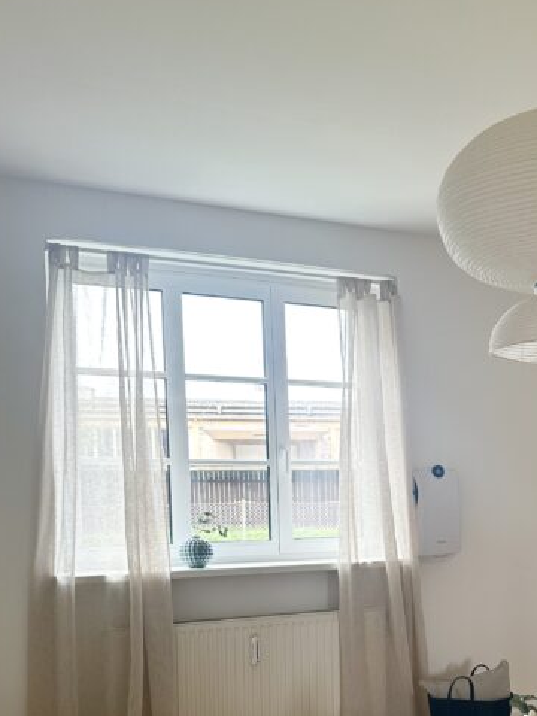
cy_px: 558
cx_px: 462
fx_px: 931
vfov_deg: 40.6
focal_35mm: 45
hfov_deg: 31.0
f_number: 1.78
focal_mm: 6.86
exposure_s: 1/121
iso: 160
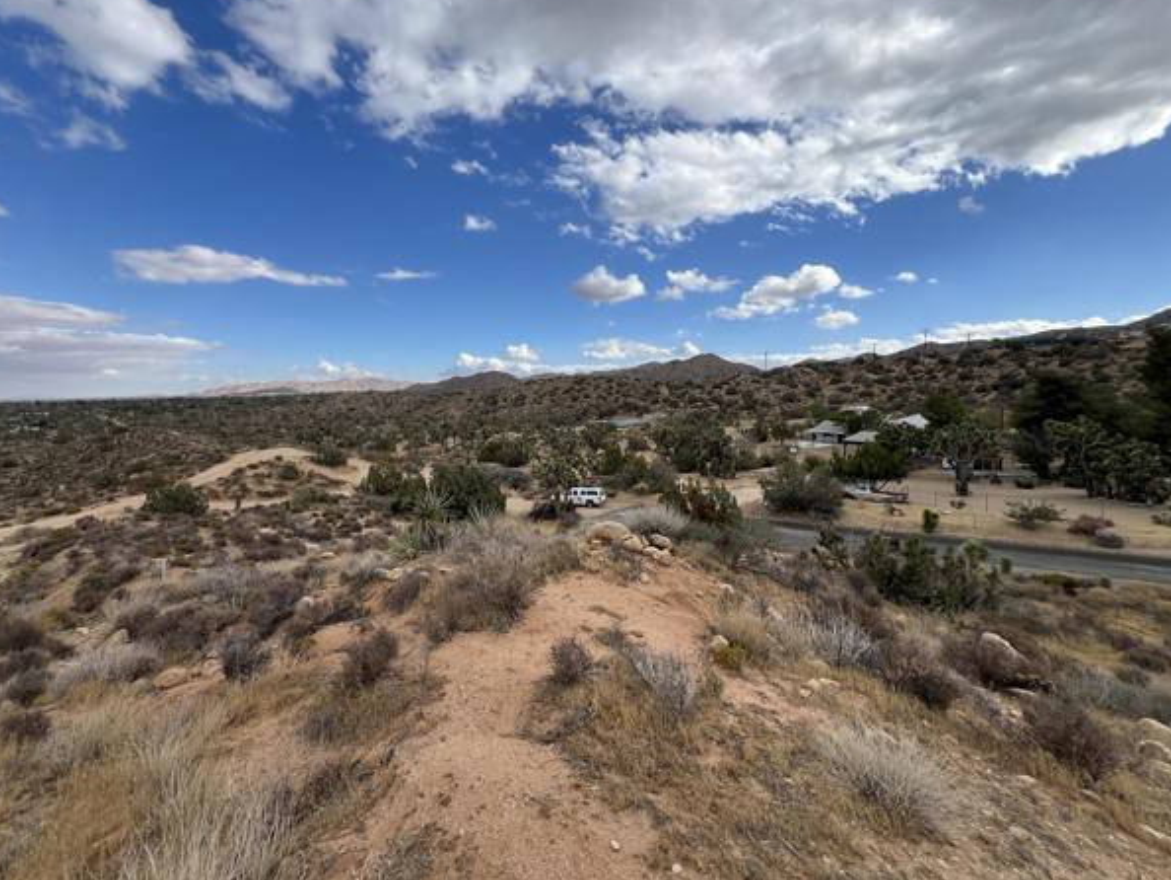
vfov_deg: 85.6
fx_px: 474
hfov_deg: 101.9
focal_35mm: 14
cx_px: 546
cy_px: 412
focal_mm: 1.57
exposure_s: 1/1488
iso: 32
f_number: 1.8
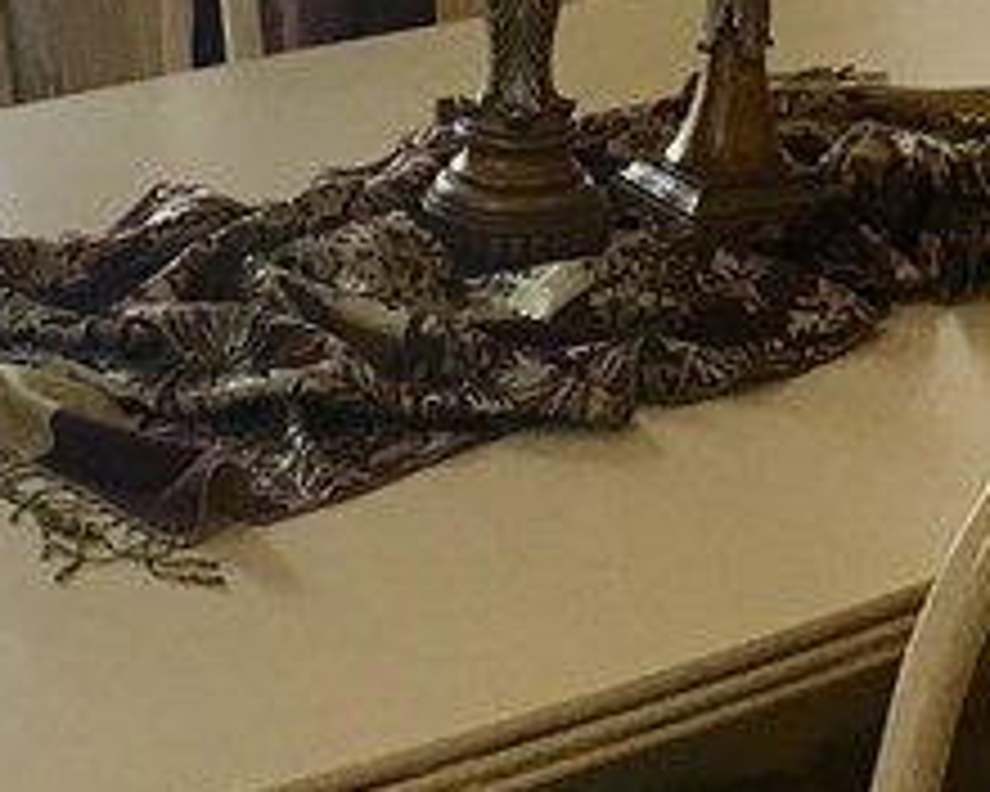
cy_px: 14
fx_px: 3868
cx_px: 778
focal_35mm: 132
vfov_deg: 11.6
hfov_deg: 14.5
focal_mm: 4.15
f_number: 2.2
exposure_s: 1/30
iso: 40
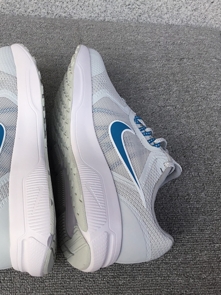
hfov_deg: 33.3
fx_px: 358
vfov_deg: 44.8
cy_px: 148
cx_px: 43
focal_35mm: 42
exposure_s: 1/235
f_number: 2.4
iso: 25
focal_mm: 3.3
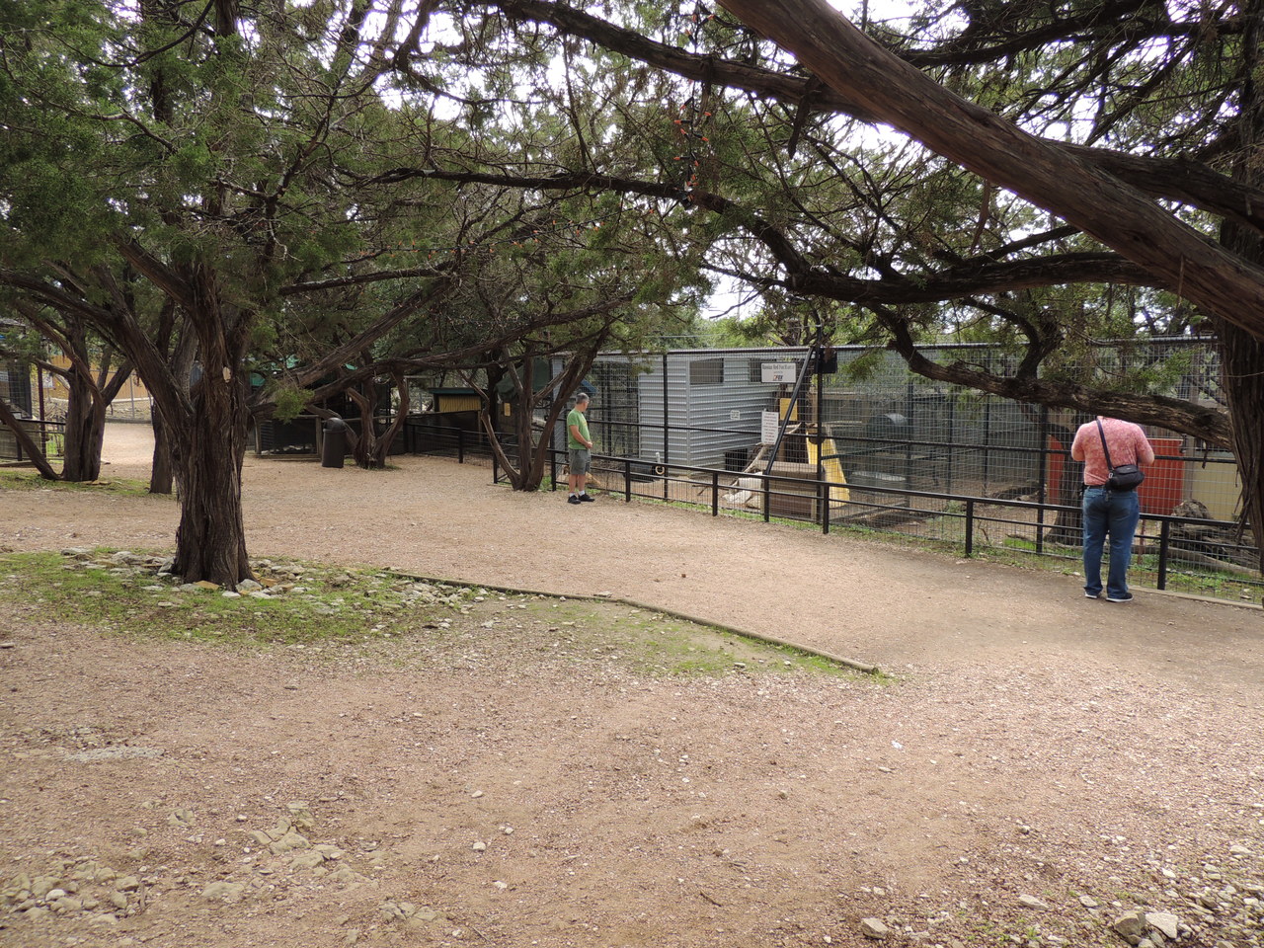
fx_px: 876
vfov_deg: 56.8
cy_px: 474
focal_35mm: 24
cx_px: 632
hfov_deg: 71.6
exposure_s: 1/250
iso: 100
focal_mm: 4.3
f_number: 3
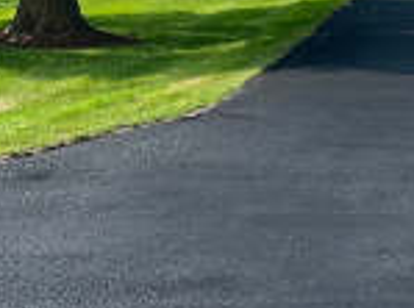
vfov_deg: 10.5
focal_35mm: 140
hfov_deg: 13.6
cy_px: 158
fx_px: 1670
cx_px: 556
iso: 50
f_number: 1.5
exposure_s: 1/1869
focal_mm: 5.7
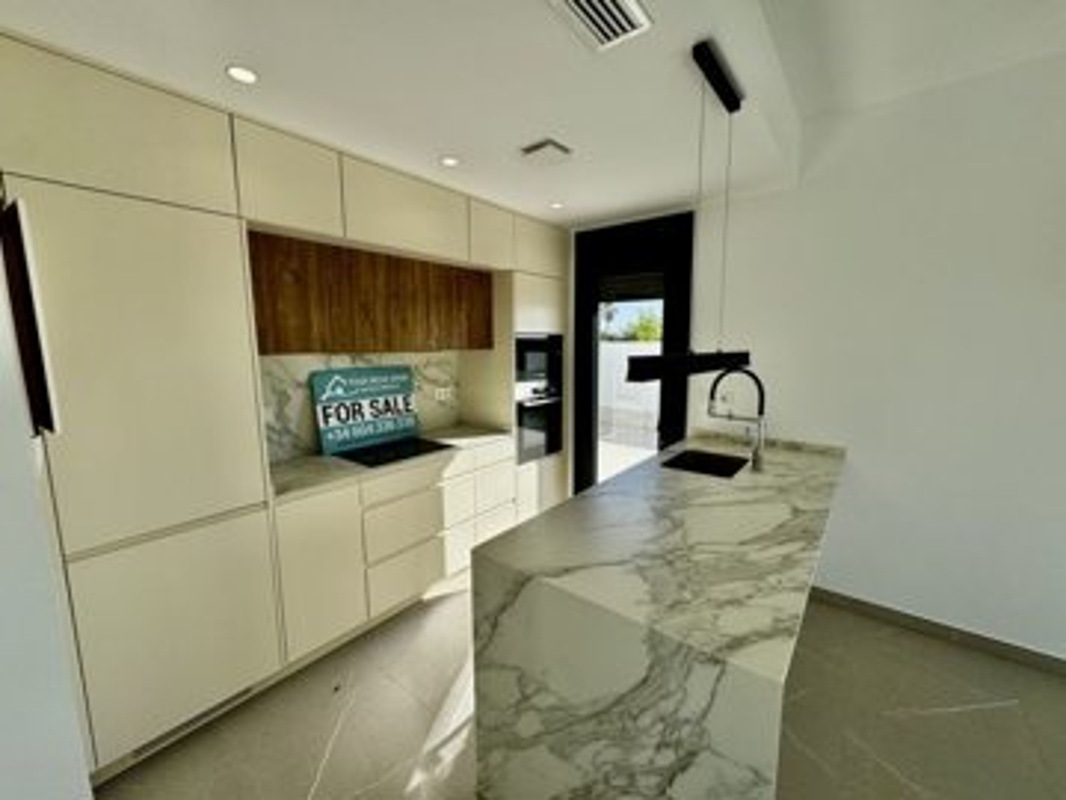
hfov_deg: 102.1
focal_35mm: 14
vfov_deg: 85.7
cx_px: 533
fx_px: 431
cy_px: 400
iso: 50
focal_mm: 2.22
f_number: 2.2
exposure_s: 1/831
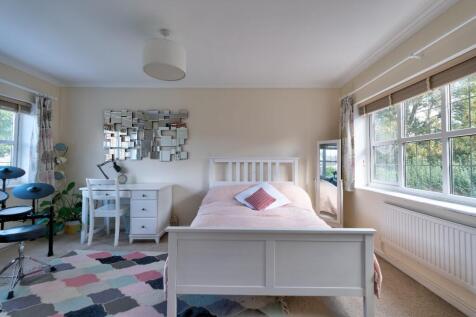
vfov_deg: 77.3
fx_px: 198
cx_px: 238
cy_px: 158
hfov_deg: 100.4
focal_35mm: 15
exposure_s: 1/25
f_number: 4
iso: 160
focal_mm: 10
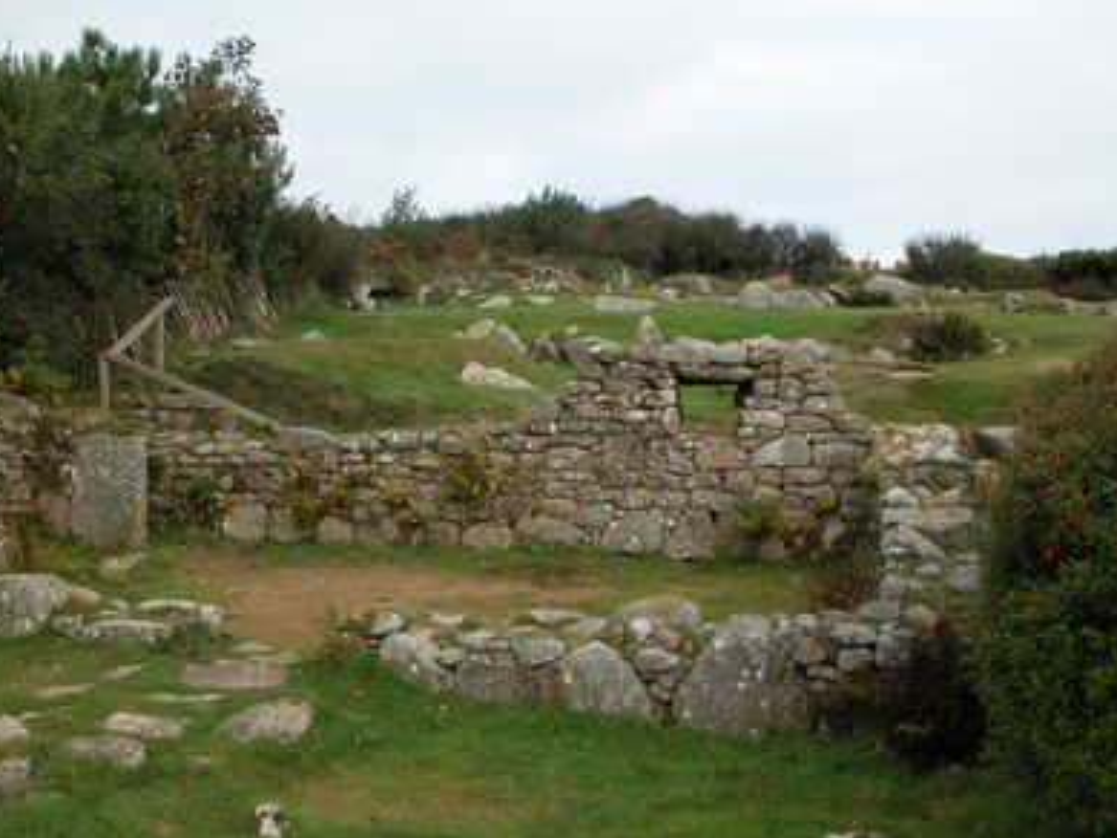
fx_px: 1162
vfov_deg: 39.7
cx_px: 554
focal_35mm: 36
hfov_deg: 51.3
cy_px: 425
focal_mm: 8.9
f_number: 5
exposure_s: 1/244
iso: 100
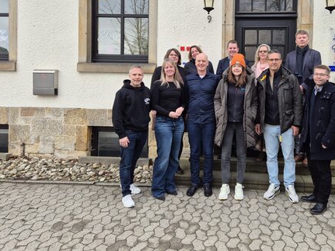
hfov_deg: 55.8
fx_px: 310
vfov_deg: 43.6
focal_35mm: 32
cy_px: 86
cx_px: 218
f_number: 1.8
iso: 32
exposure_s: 1/180
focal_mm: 5.4
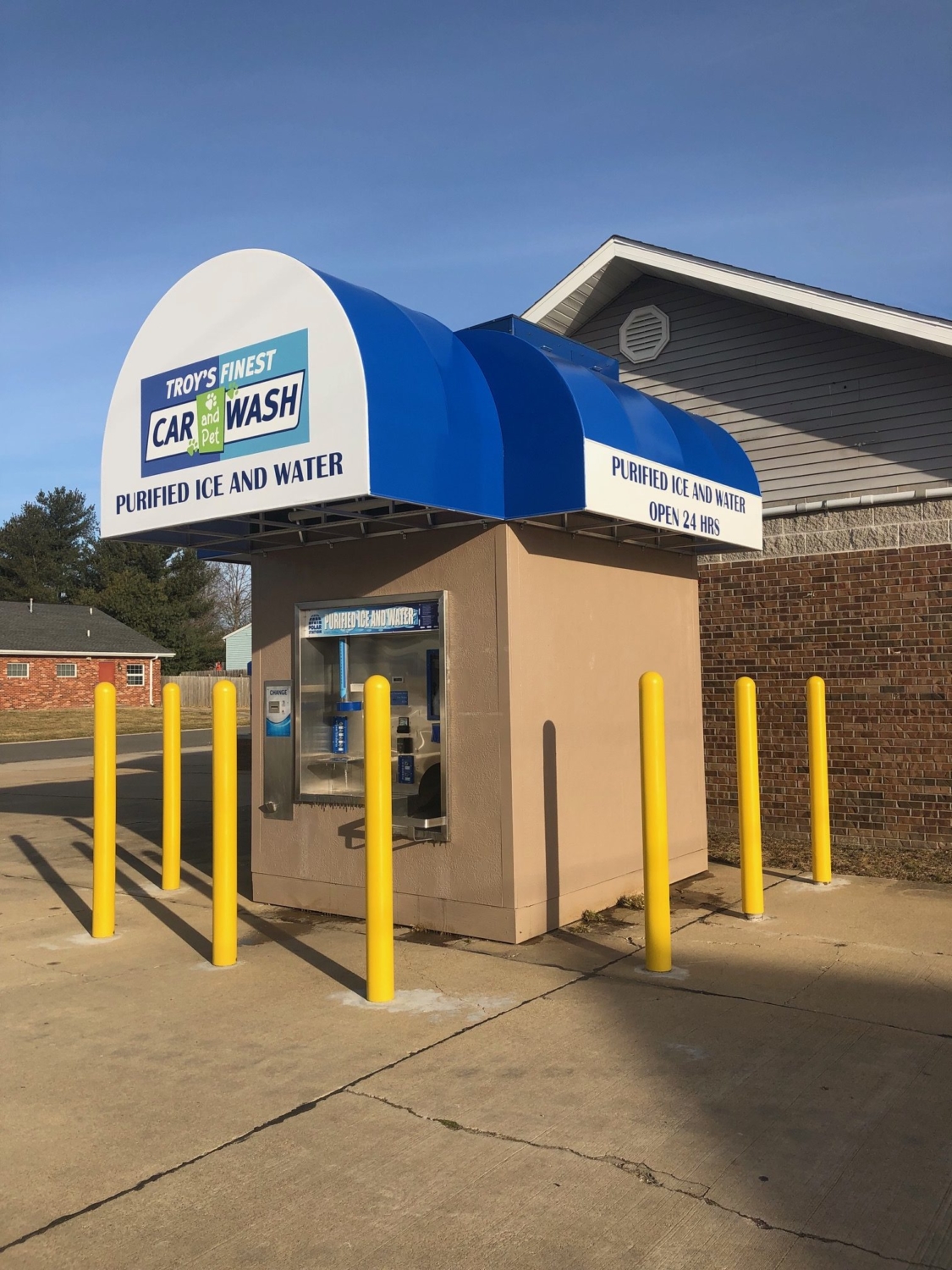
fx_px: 1027
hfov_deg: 49.7
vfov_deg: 63.4
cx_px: 476
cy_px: 635
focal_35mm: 28
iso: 20
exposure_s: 1/1845
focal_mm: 3.99
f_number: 1.8
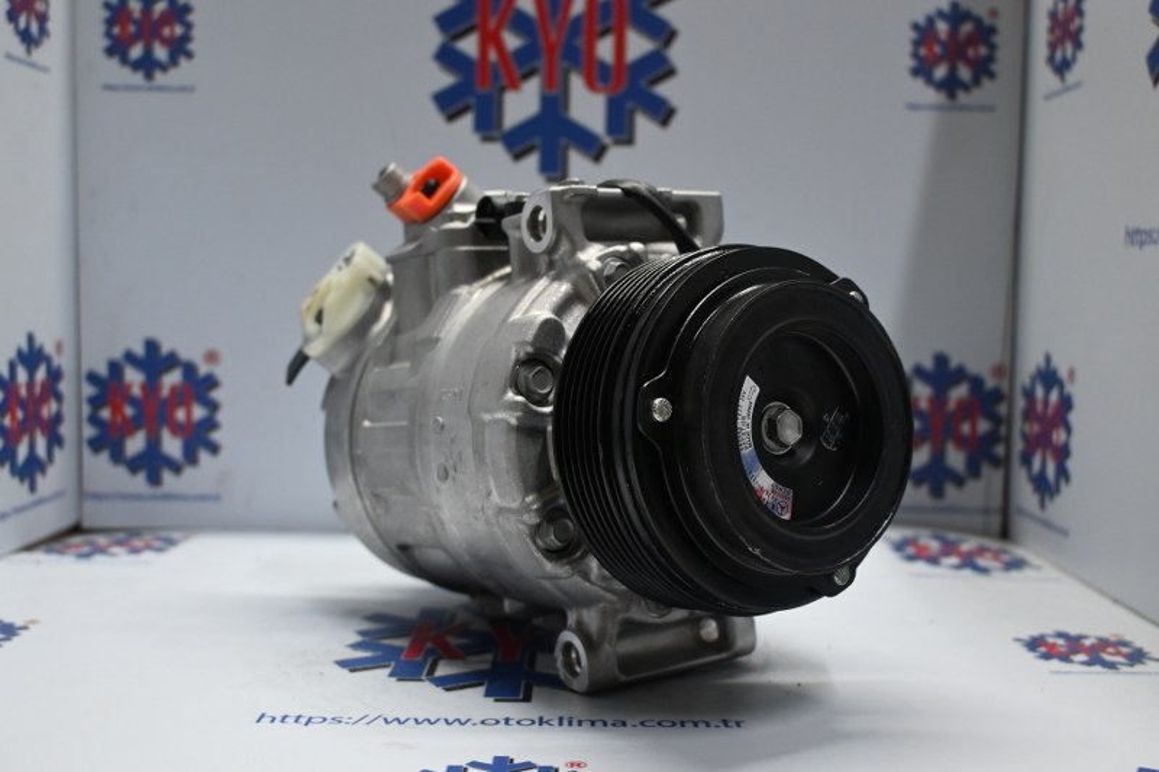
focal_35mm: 38
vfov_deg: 35.5
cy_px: 386
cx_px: 580
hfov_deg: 51.3
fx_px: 1207
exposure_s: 1/125
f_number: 4.2
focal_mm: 25
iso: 1100
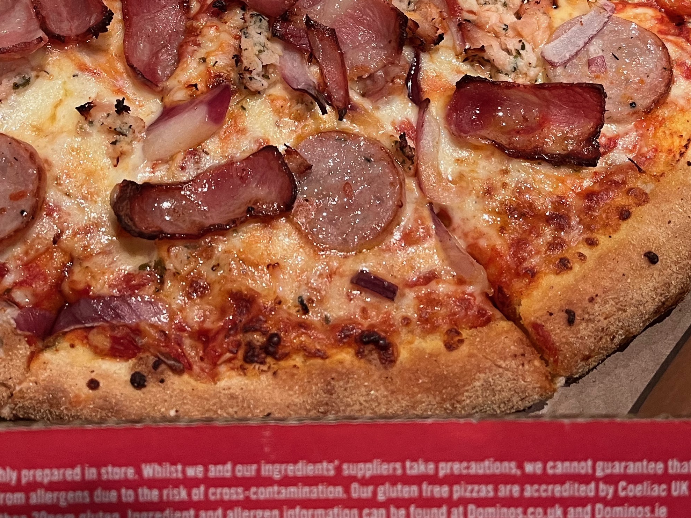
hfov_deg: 36.0
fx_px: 1058
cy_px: 23
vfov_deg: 26.3
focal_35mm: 53
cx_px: 261
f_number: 1.6
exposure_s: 1/50
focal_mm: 5.1
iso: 160
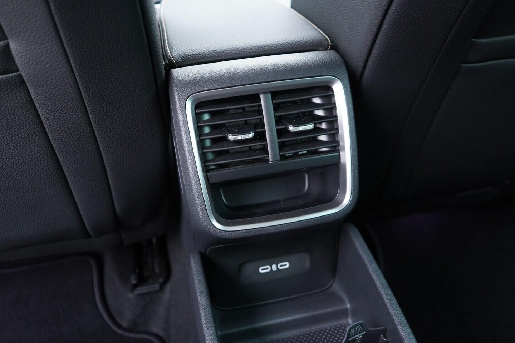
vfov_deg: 36.9
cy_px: 172
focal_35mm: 36
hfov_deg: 53.1
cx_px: 258
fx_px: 515
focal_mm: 24
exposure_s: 1/40
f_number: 2.8
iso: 1000
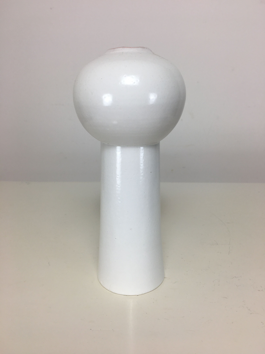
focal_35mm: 29
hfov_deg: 48.2
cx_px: 132
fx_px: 296
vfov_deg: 61.7
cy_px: 177
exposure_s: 1/50
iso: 25
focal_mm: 4.15
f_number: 2.2
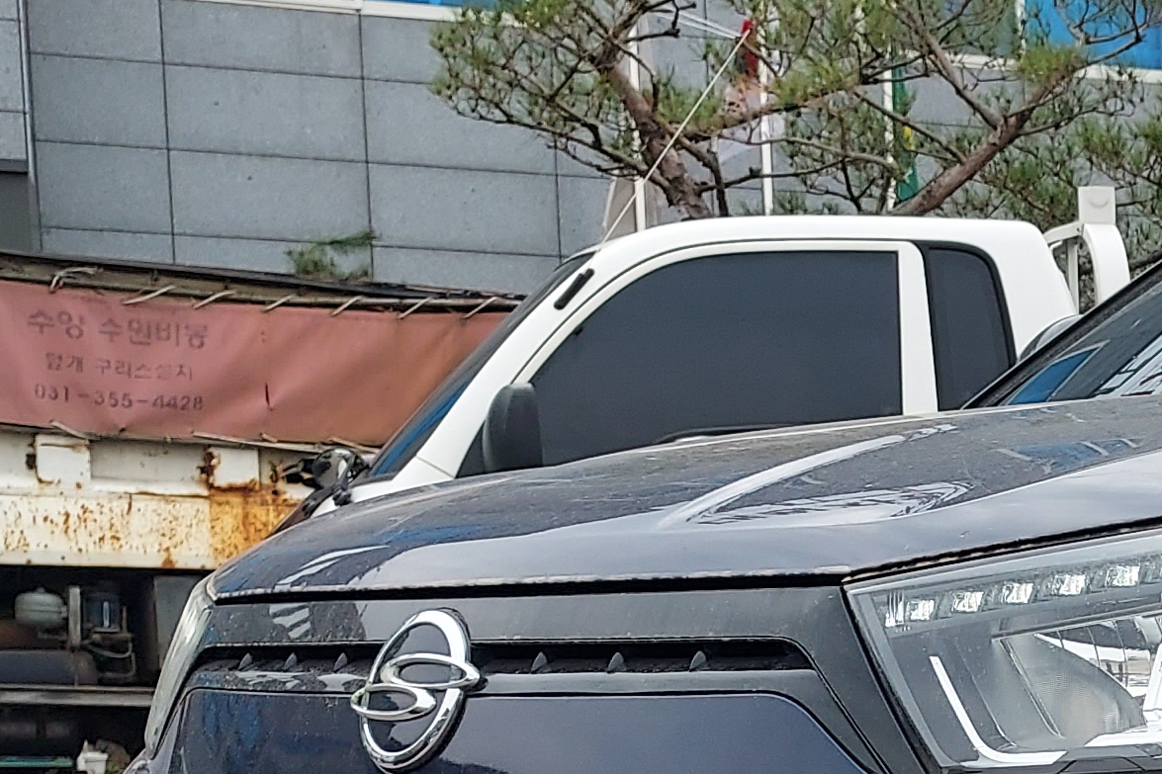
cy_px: 1035
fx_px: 2743
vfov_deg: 15.2
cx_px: 1362
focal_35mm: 85
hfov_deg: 22.2
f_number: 1.8
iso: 40
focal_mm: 4.6
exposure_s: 1/481
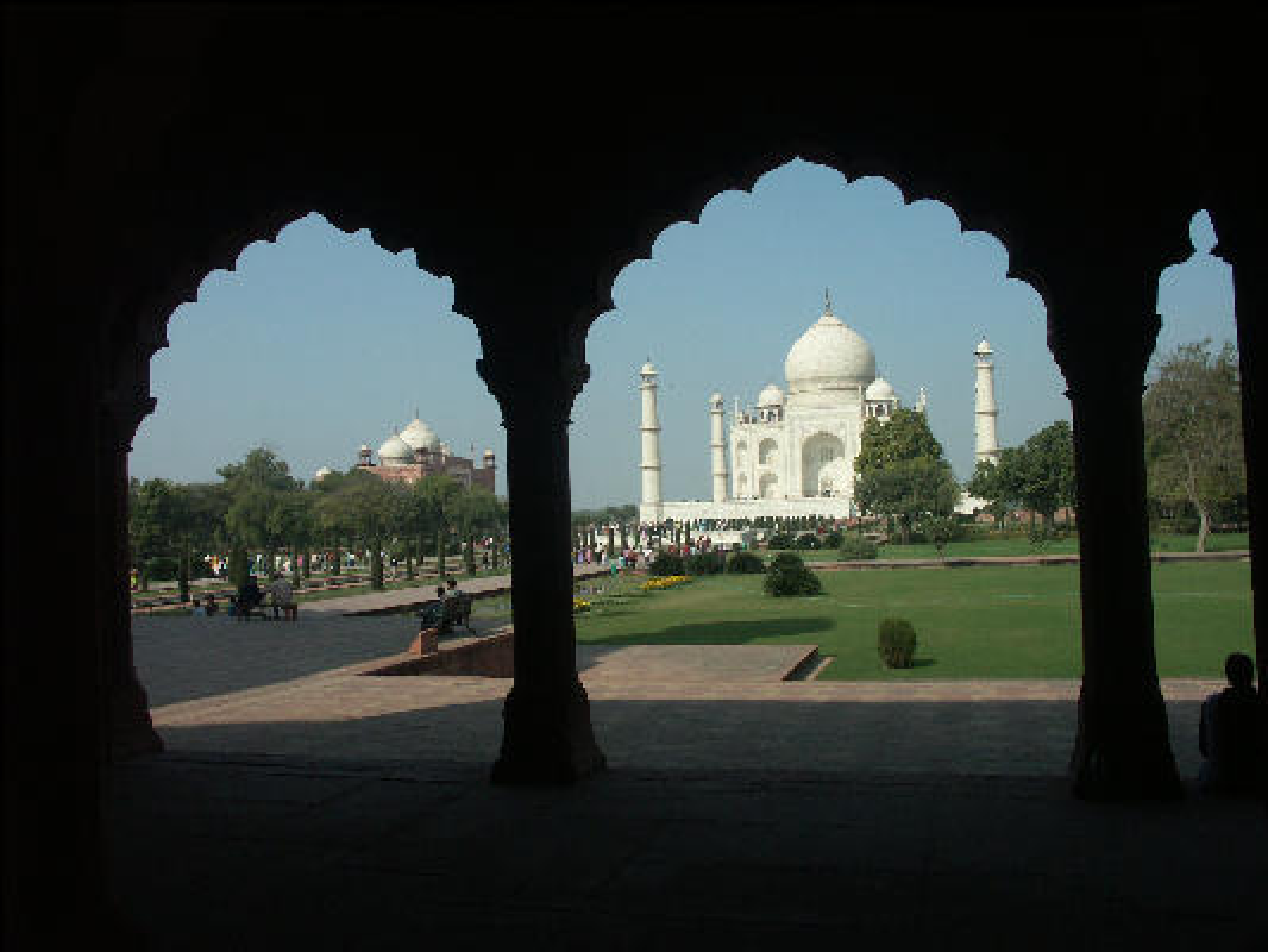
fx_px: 1099
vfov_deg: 46.8
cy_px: 476
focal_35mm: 30
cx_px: 634
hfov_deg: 60.0
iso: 100
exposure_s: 1/500
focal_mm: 7.82
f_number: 8
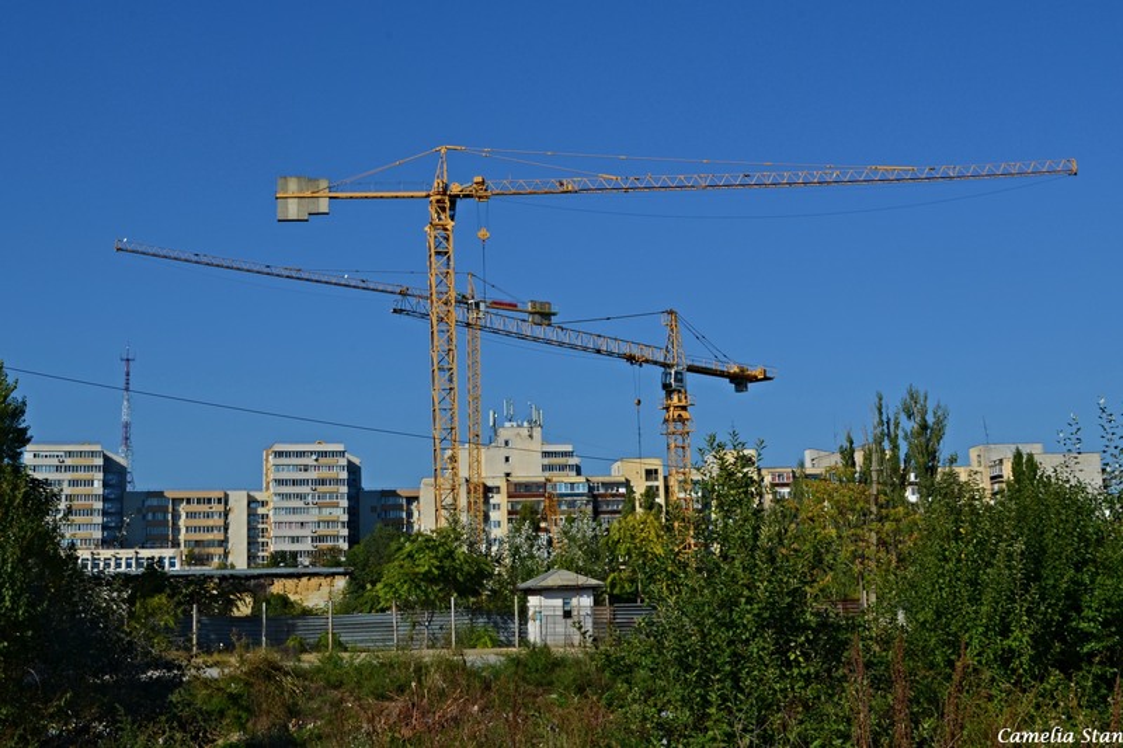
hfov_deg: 46.4
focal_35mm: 42
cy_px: 374
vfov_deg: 31.9
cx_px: 562
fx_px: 1310
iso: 100
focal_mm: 28
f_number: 16
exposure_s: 1/125
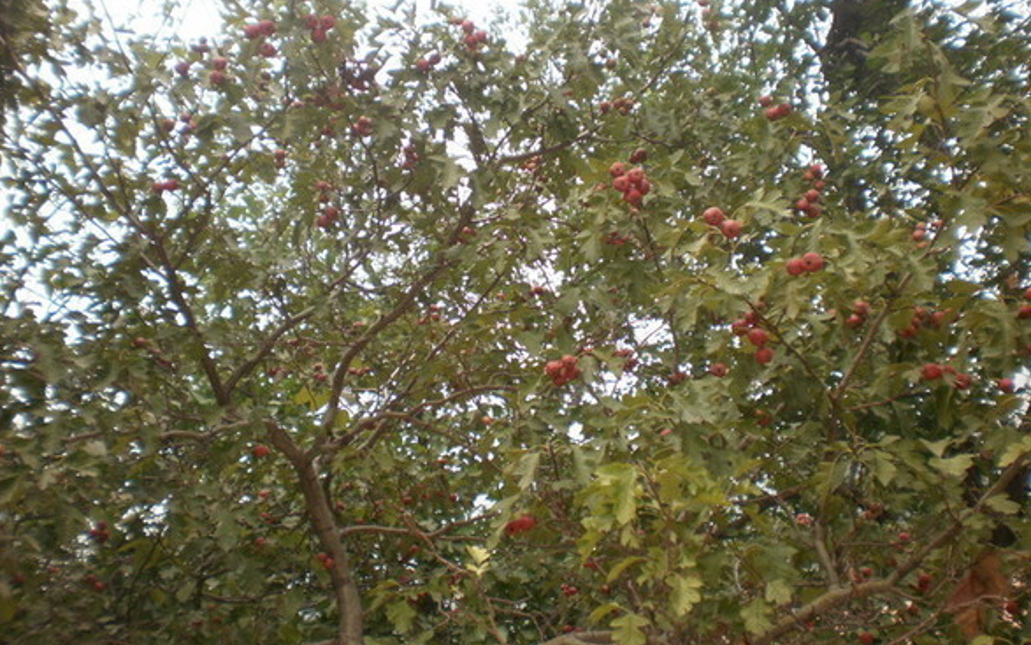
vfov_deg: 32.7
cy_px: 288
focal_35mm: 39
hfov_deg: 50.4
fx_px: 1096
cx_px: 509
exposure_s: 1/250
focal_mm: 6.3
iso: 100
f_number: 3.1
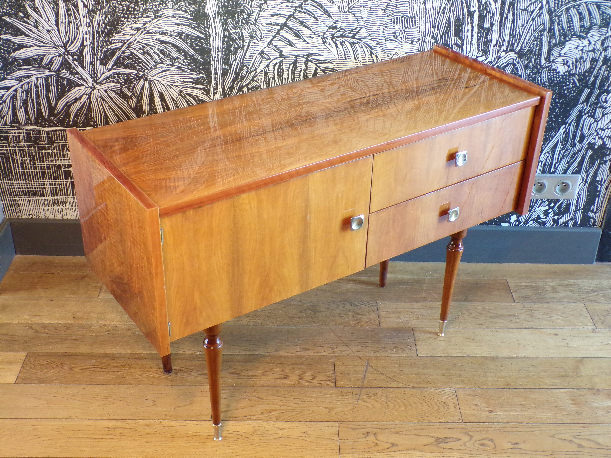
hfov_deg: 44.8
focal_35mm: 42
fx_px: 741
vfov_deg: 34.3
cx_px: 306
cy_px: 229
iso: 306
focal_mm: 7.6
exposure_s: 1/17
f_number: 3.4
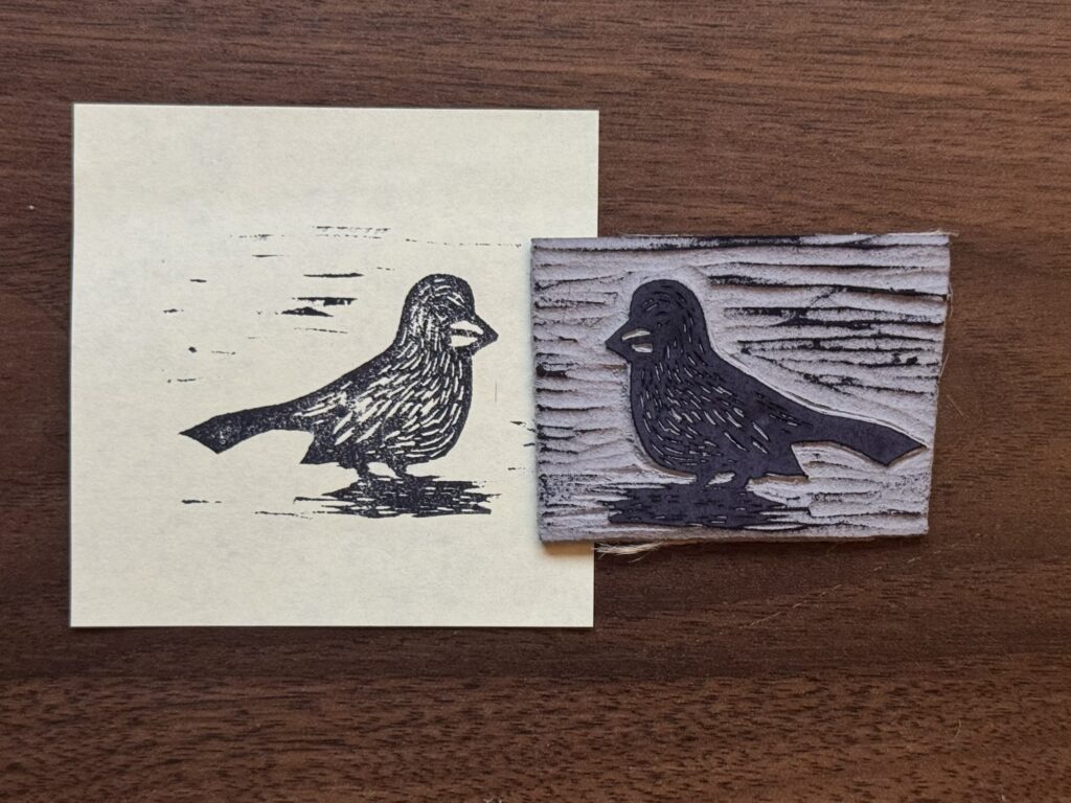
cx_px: 536
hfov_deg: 39.7
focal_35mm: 48
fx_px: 1485
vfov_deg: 30.3
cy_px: 402
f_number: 1.78
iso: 250
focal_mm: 6.76
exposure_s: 1/60
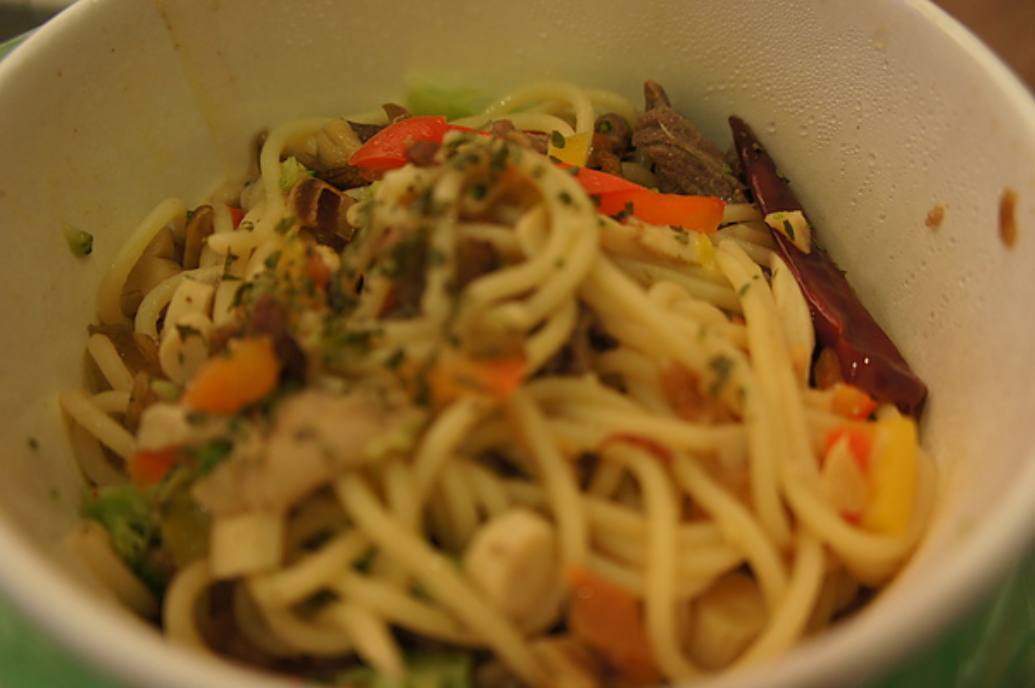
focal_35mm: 33
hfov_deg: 57.3
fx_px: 948
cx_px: 518
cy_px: 344
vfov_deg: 39.9
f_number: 4
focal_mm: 22
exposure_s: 1/40
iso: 640
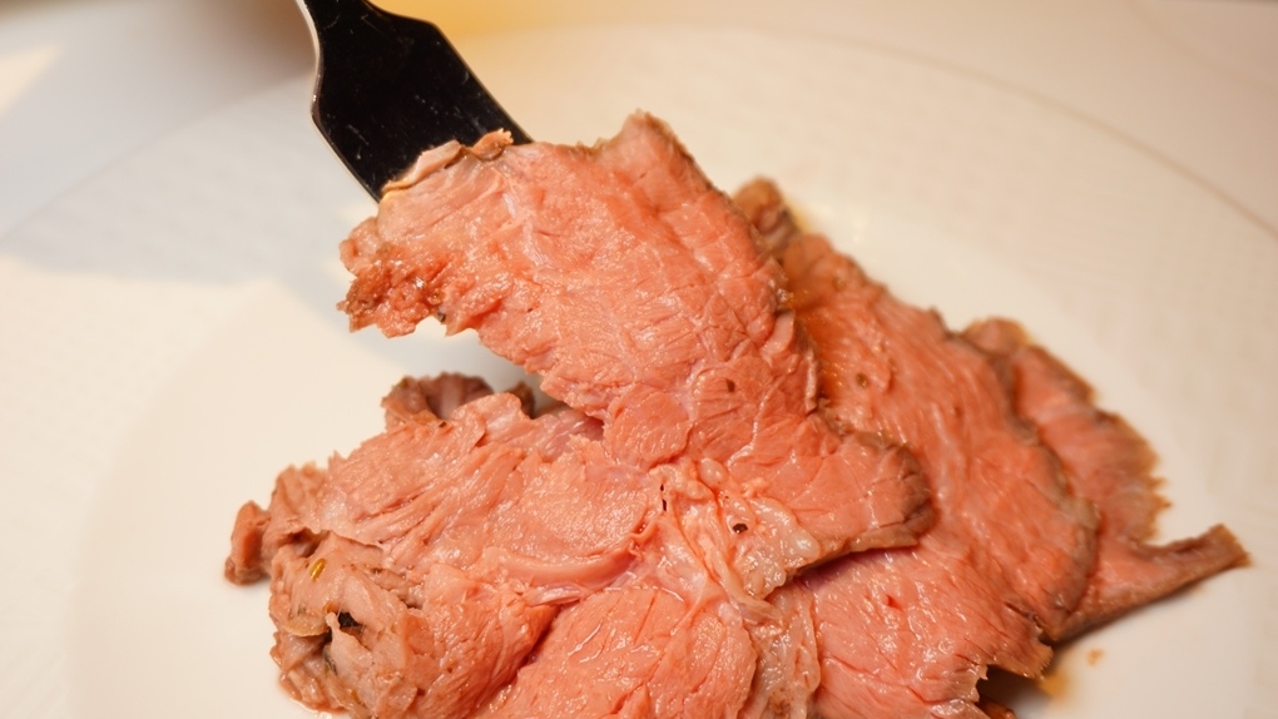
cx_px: 639
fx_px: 1390
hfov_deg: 49.4
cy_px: 374
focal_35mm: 41
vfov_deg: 29.0
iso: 200
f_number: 4.5
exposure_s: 1/60
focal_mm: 26
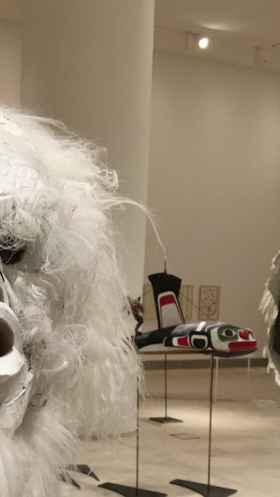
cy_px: 352
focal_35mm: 55
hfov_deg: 21.1
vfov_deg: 37.2
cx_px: 1
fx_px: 726
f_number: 2.2
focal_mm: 4.15
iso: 64
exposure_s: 1/33
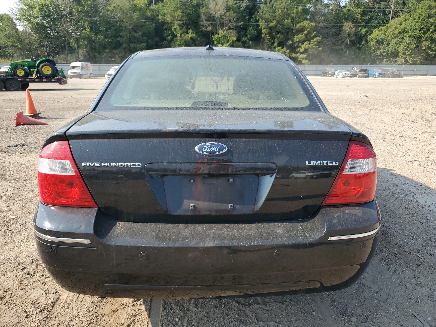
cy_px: 164
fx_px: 327
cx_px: 218
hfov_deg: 67.3
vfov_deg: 53.1
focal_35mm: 26
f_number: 1.5
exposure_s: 1/1429
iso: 50
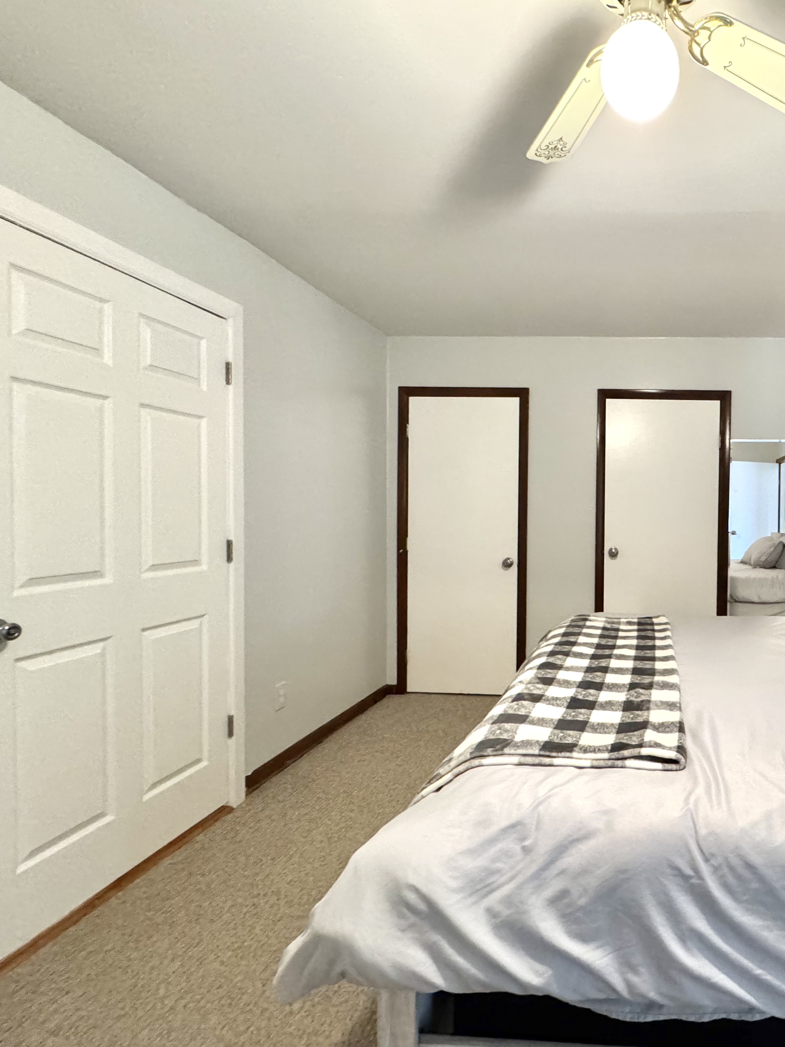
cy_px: 521
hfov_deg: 62.9
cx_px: 626
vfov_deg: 84.7
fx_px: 575
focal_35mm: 19
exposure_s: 1/60
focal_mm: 2.22
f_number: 2.2
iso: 800
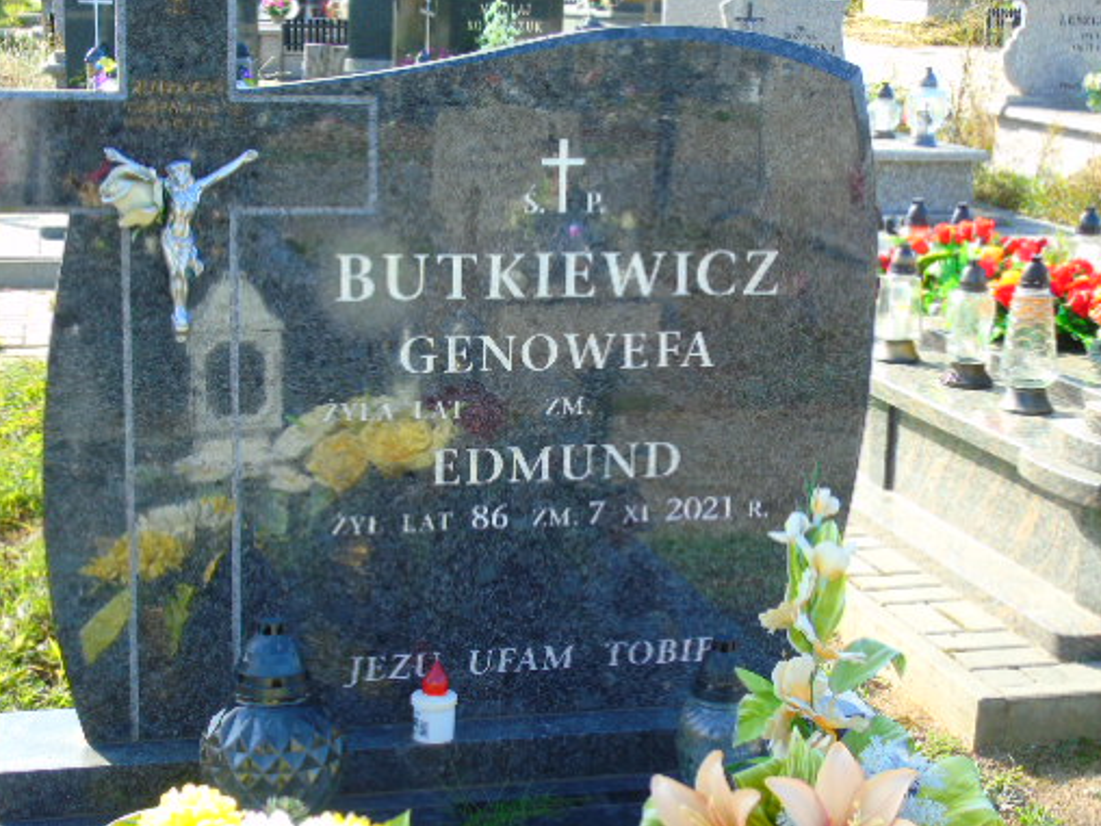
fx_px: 1845
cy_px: 410
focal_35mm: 58
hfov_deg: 33.2
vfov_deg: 25.2
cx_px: 514
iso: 80
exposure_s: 1/125
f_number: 4.1
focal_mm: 8.2
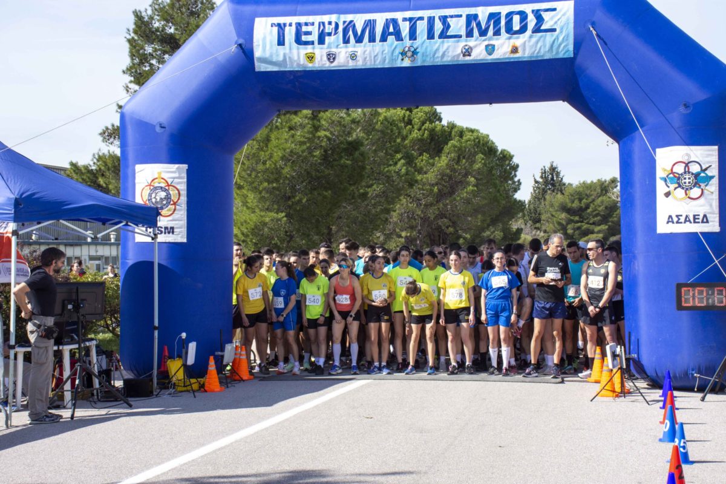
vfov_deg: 22.6
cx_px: 363
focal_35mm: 60
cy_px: 242
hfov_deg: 33.4
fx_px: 1210
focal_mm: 40
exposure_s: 1/400
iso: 200
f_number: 10
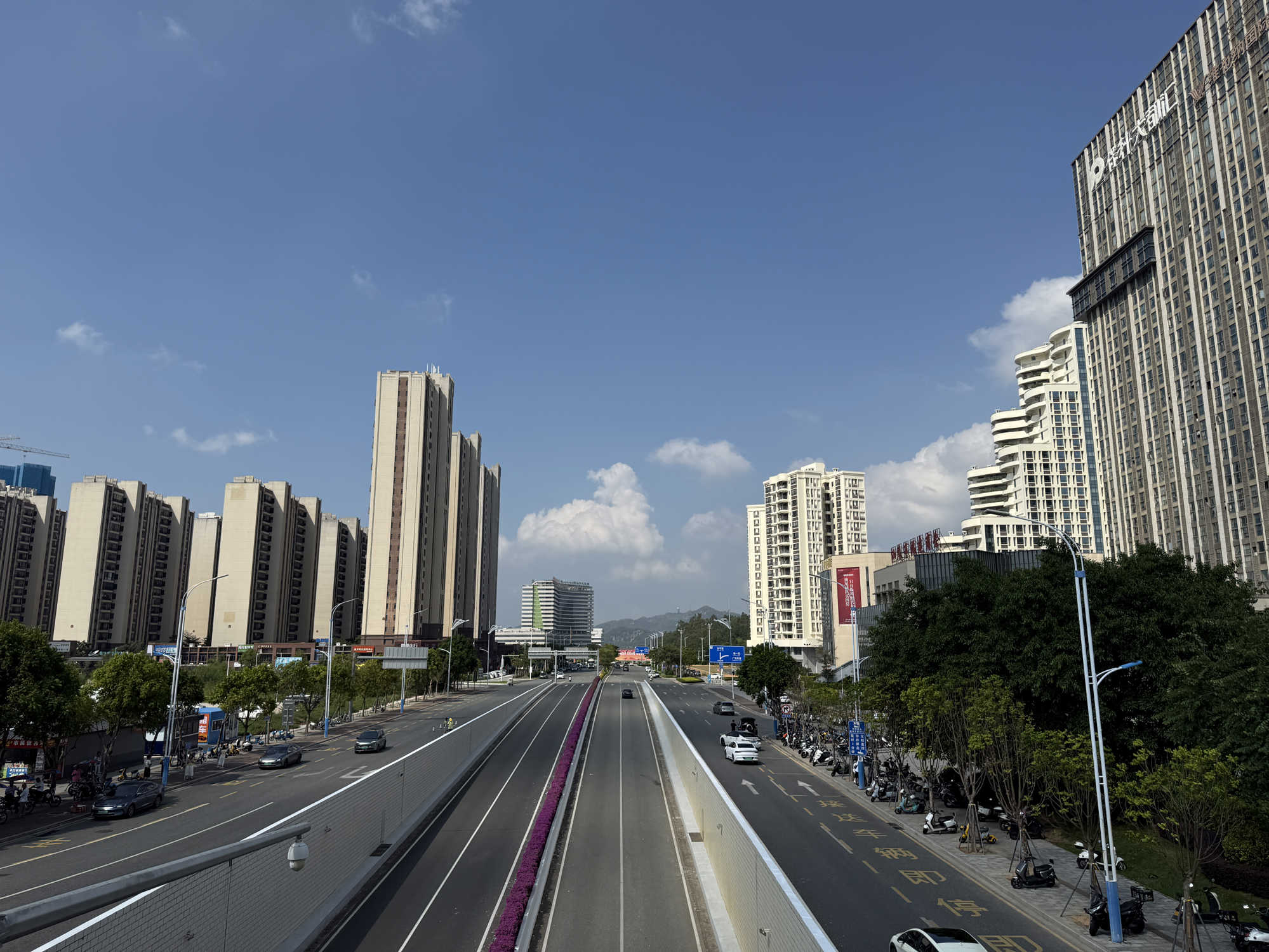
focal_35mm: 24
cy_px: 476
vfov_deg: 56.8
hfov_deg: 71.6
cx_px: 634
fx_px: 880
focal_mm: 6.76
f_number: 1.78
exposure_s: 1/8130
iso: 80
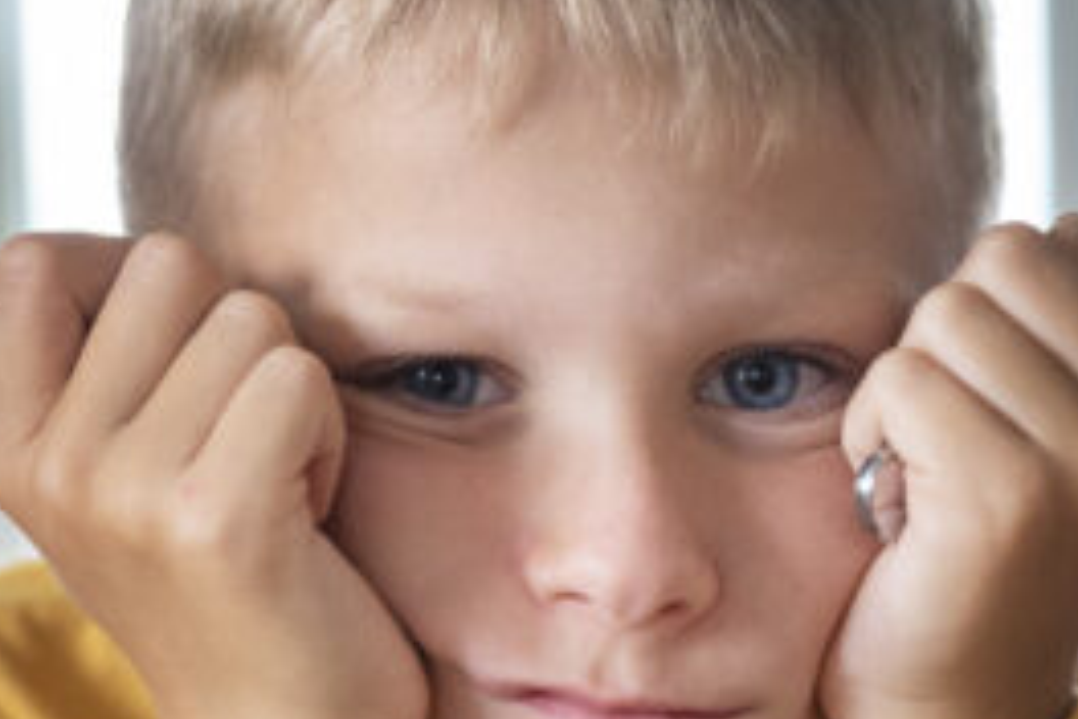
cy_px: 1058
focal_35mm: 194
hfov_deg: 10.6
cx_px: 359
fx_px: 5809
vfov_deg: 7.0
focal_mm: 50
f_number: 1.8
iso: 1250
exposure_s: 1/400
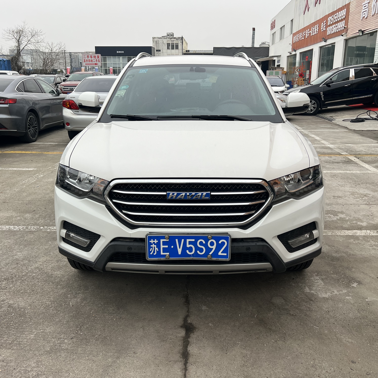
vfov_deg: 52.5
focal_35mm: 31
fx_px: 383
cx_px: 190
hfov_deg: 52.5
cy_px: 187
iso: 50
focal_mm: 5.7
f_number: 1.5
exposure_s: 1/1019
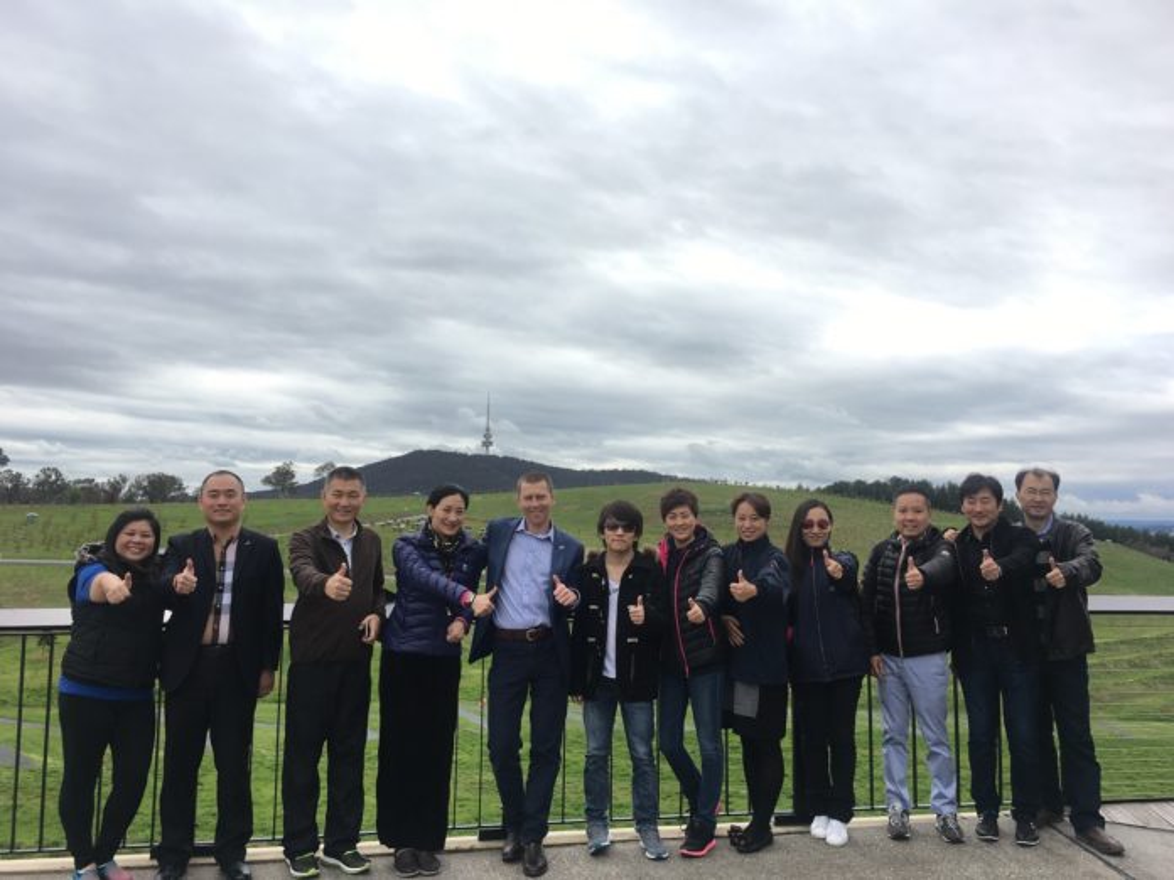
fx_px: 984
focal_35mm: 29
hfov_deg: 61.7
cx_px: 587
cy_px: 440
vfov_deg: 48.2
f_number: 2.2
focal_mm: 4.15
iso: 25
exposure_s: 1/1083
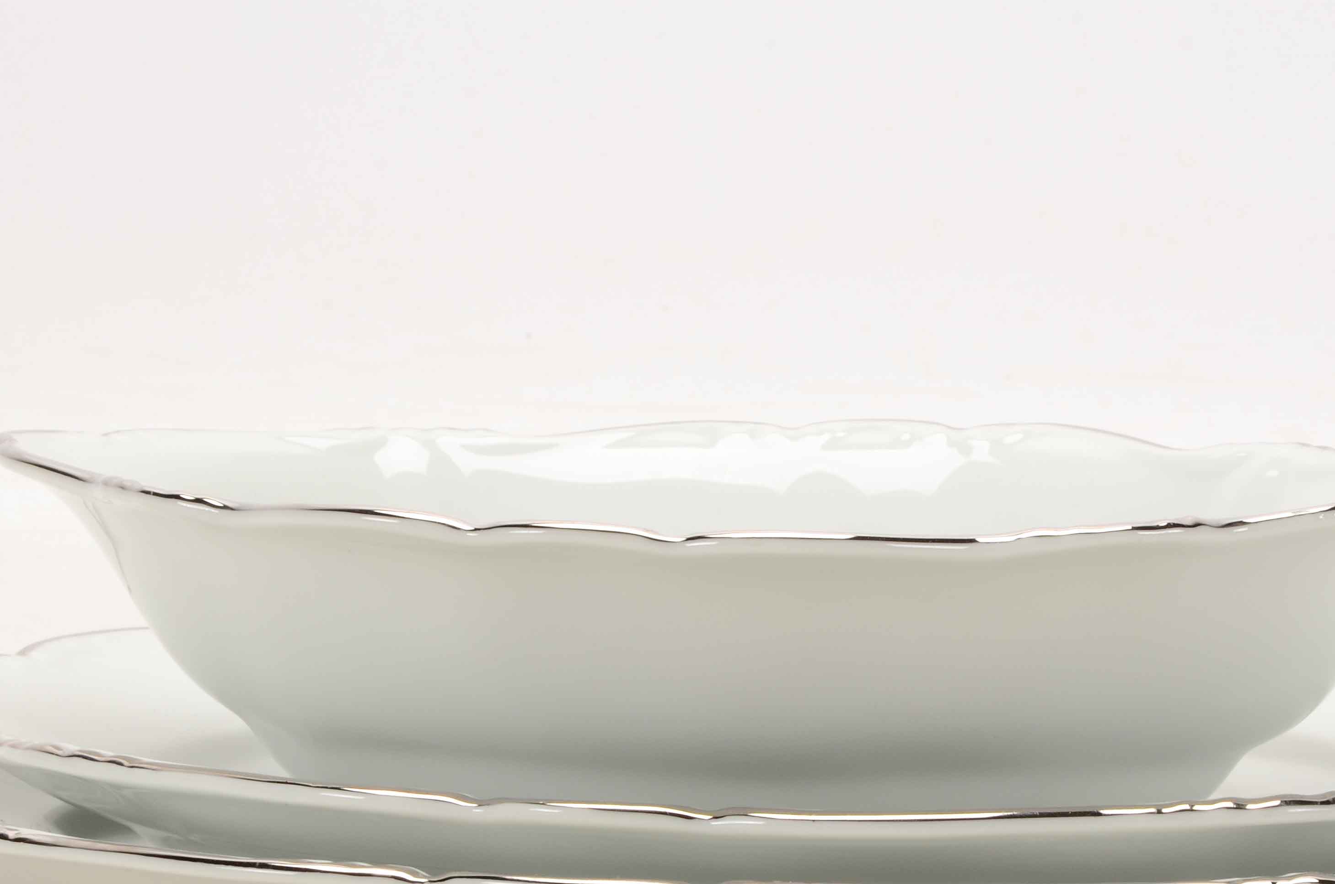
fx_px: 5810
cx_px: 783
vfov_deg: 8.7
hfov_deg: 13.1
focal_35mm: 157
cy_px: 723
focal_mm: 62
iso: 200
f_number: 18
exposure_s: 1/160
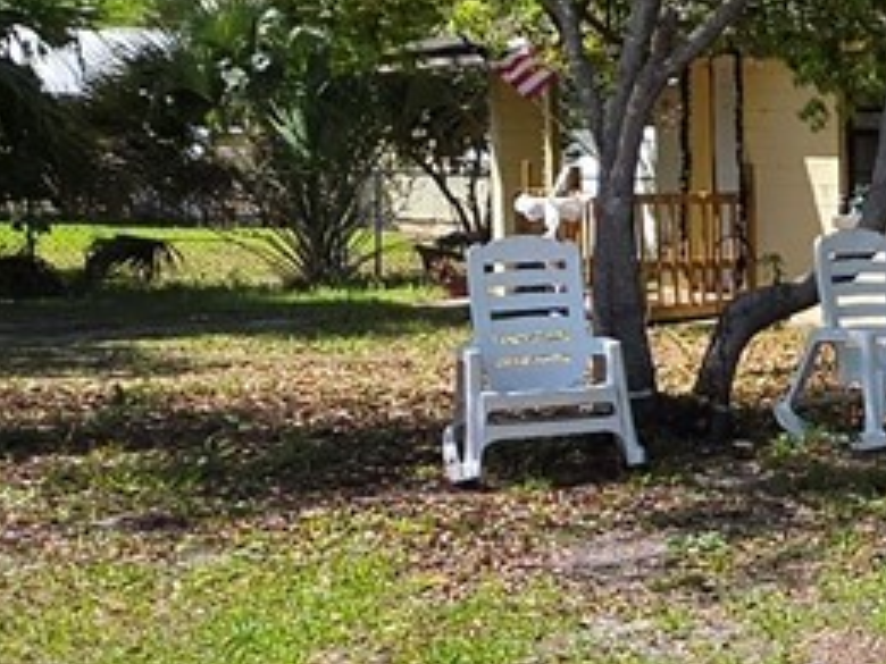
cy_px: 293
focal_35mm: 80
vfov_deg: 18.4
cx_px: 1704
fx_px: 2048
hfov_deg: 18.0
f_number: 1.9
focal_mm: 2.2
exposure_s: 1/1343
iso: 32
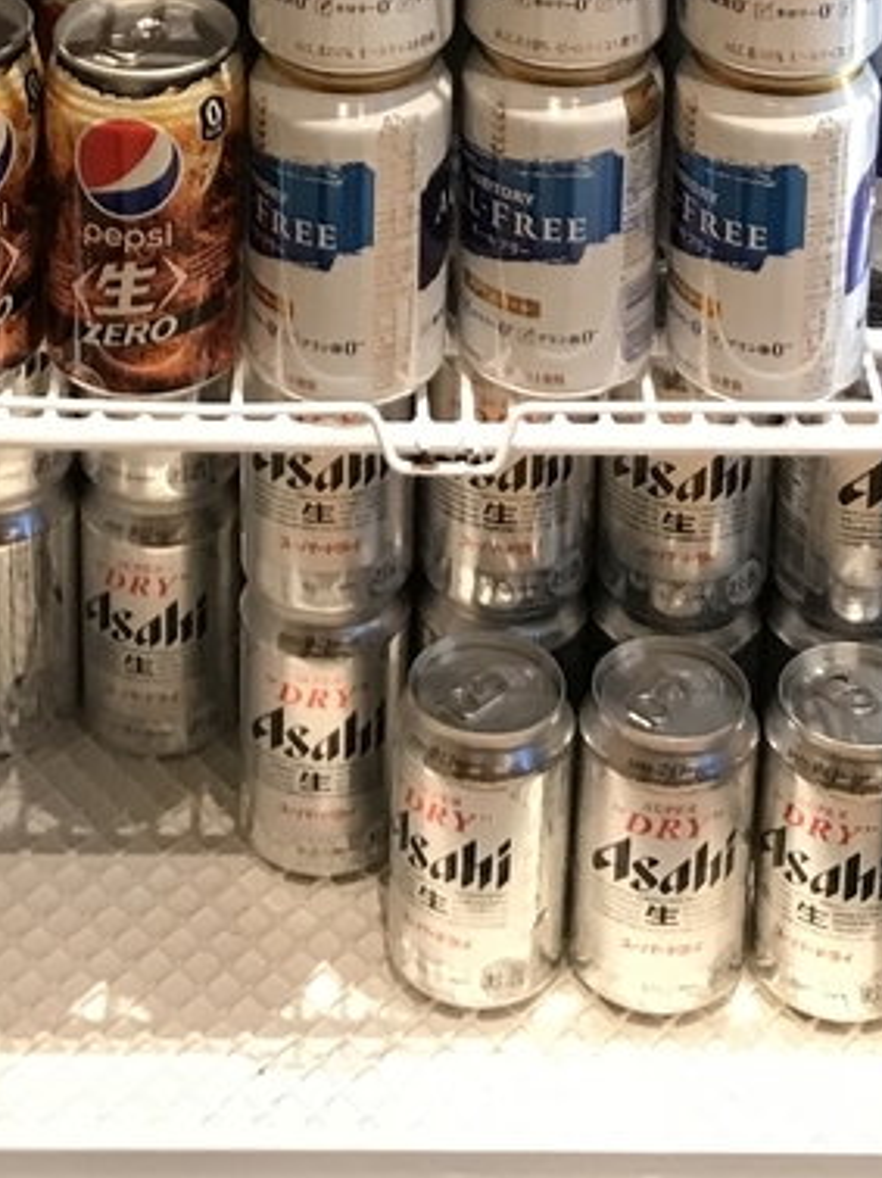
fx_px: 3027
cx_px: 386
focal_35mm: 89
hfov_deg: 16.6
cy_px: -414
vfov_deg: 20.0
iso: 64
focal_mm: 3.99
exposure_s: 1/17
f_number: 1.8
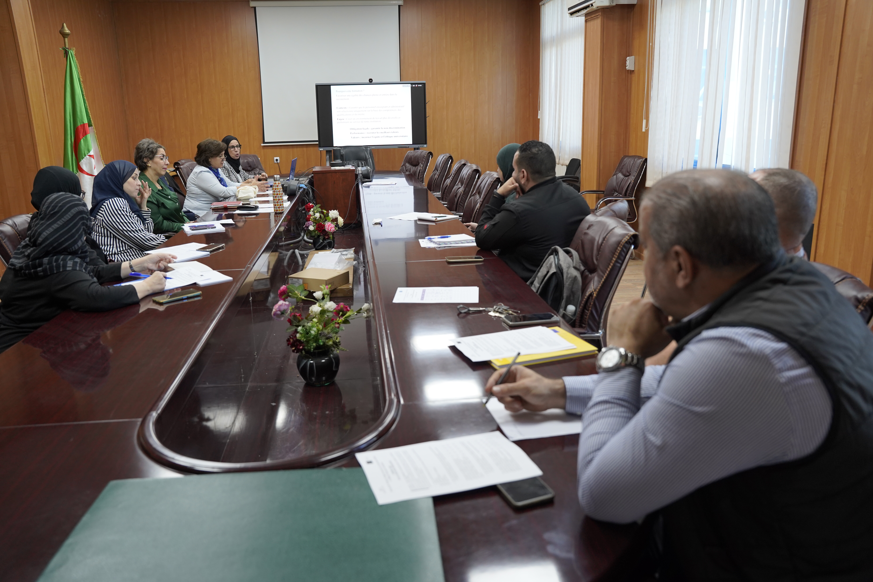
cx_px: 436
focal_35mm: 29
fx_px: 693
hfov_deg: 64.4
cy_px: 291
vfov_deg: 45.5
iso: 1250
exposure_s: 1/160
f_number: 4
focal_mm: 28.6
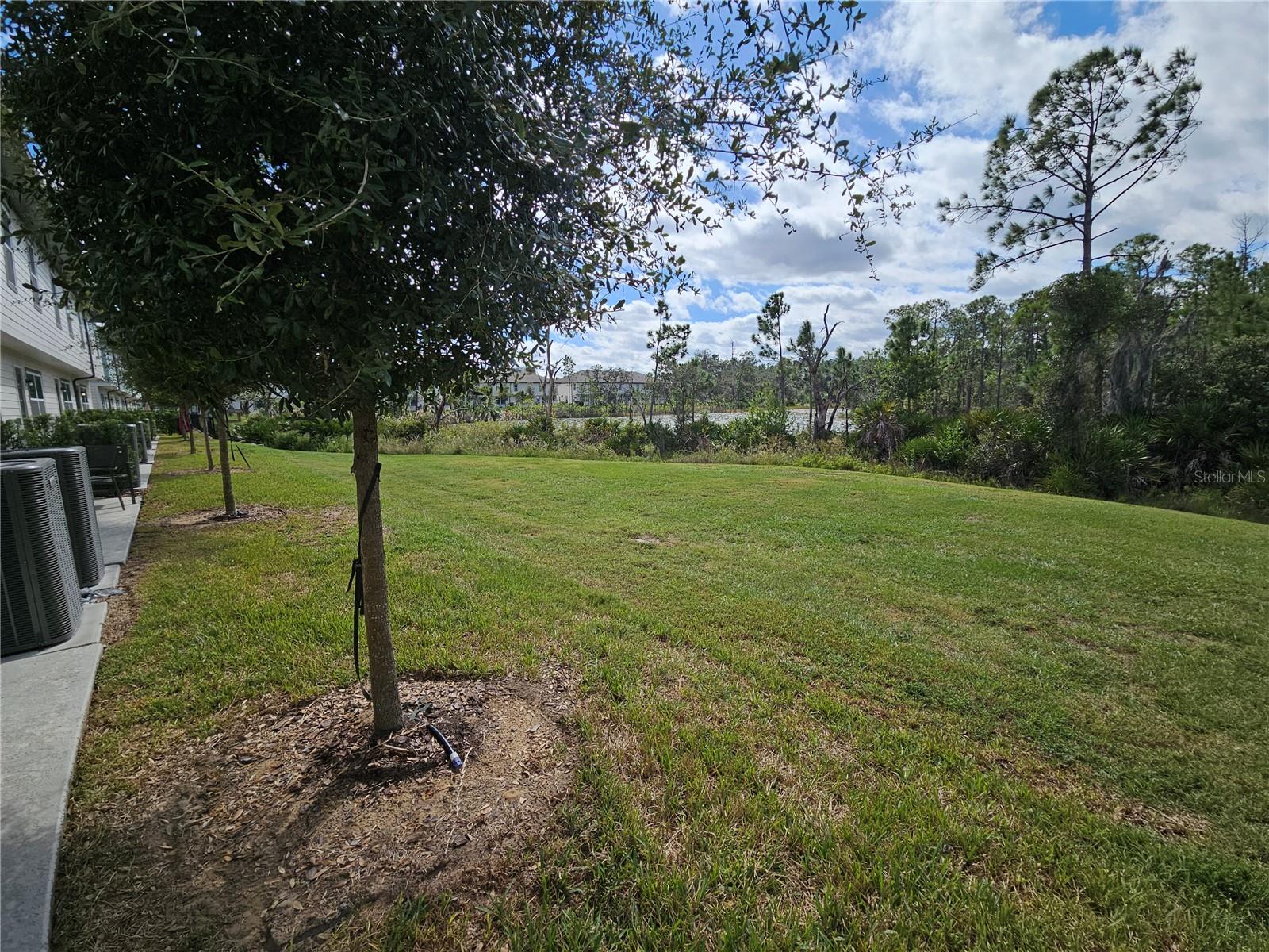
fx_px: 477
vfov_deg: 89.9
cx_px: 634
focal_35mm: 13
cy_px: 476
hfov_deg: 106.2
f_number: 2.2
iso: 50
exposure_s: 1/2607
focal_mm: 2.2
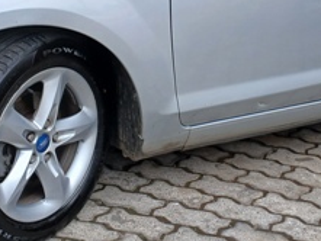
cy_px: 15
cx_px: 155
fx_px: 872
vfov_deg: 15.5
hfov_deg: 20.9
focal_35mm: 94
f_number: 1.8
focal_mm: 3.98
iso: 20
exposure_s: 1/479
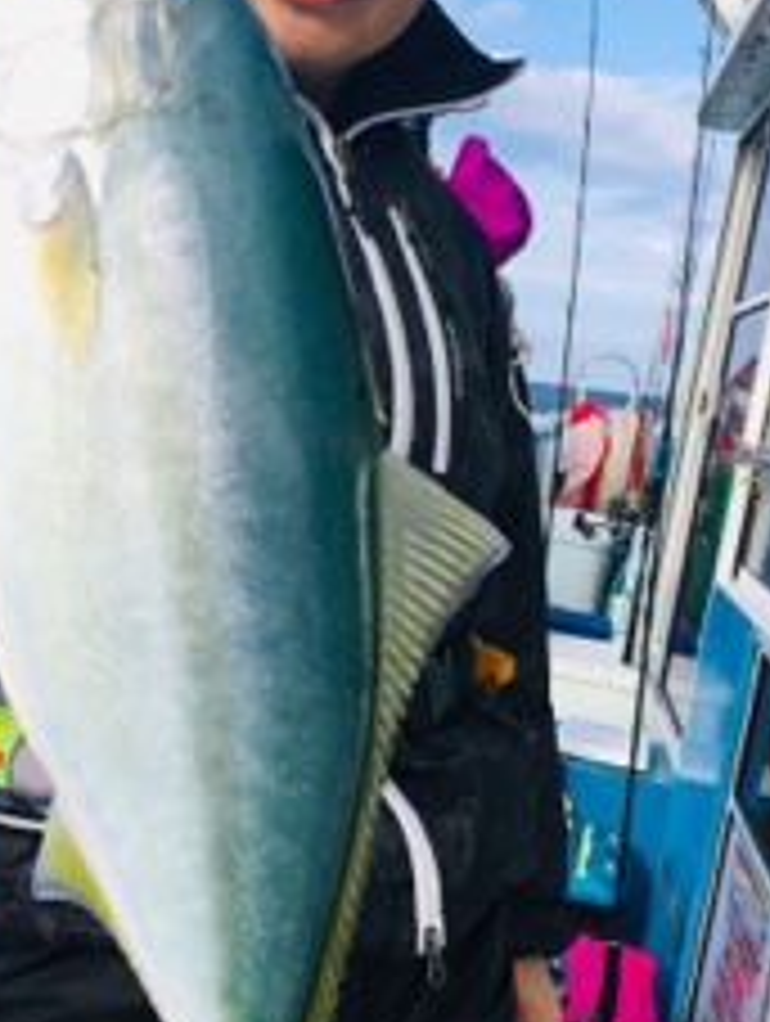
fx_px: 1508
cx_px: 329
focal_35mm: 51
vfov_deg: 37.4
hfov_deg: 28.6
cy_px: 545
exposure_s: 1/810
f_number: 2.2
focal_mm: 4.15
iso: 25
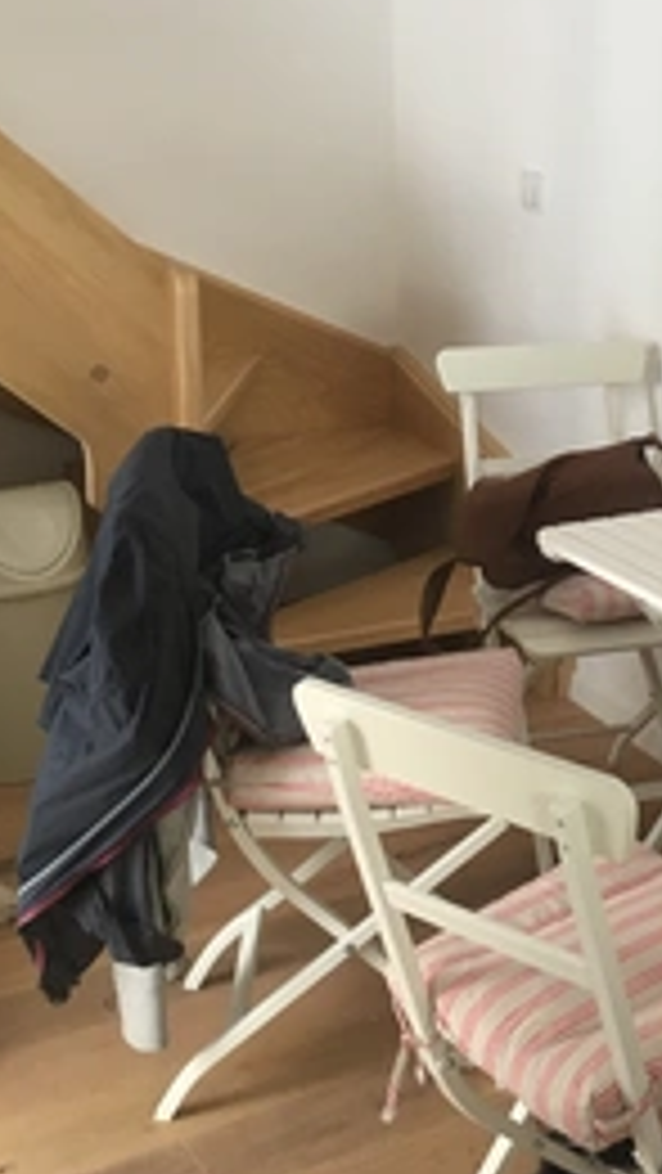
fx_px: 1808
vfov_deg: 35.8
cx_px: 685
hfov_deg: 20.0
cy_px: 432
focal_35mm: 58
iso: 100
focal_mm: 4.15
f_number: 2.2
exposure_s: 1/33
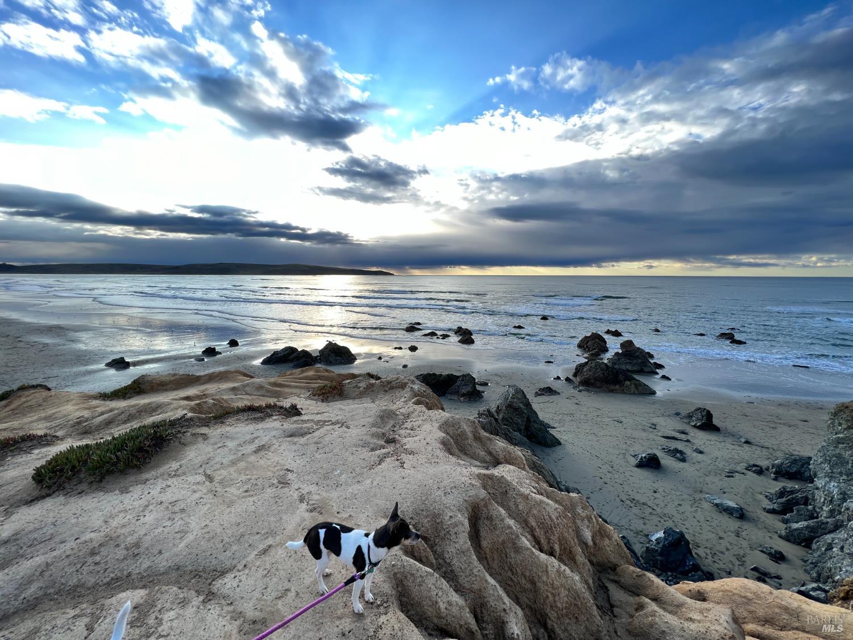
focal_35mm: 13
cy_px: 320
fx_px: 320
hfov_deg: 106.2
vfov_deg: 89.9
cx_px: 426
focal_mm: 1.57
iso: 32
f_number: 1.8
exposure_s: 1/264
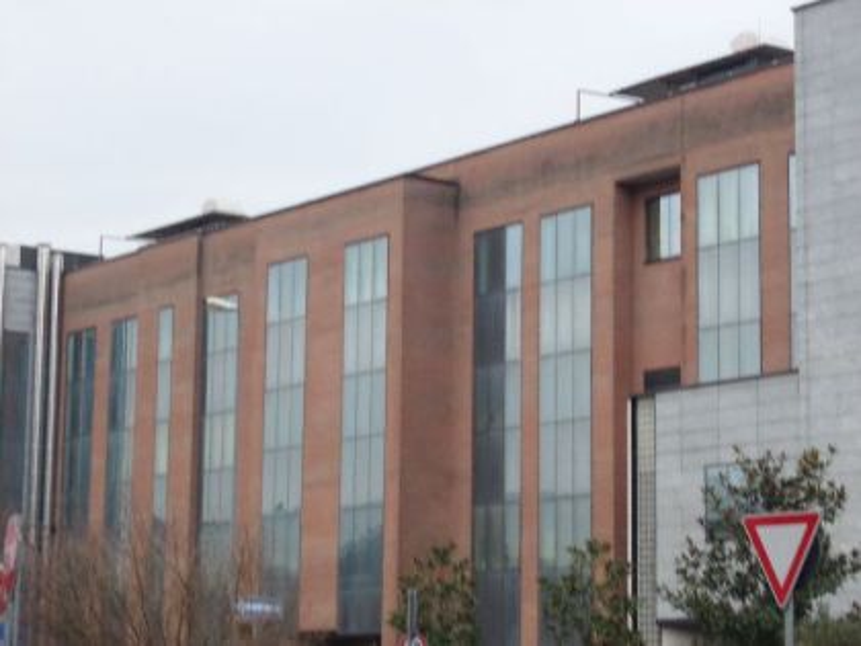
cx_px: 430
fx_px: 2487
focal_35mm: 100
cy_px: 323
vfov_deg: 14.8
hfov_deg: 19.6
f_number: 5.4
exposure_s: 1/30
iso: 400
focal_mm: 17.9
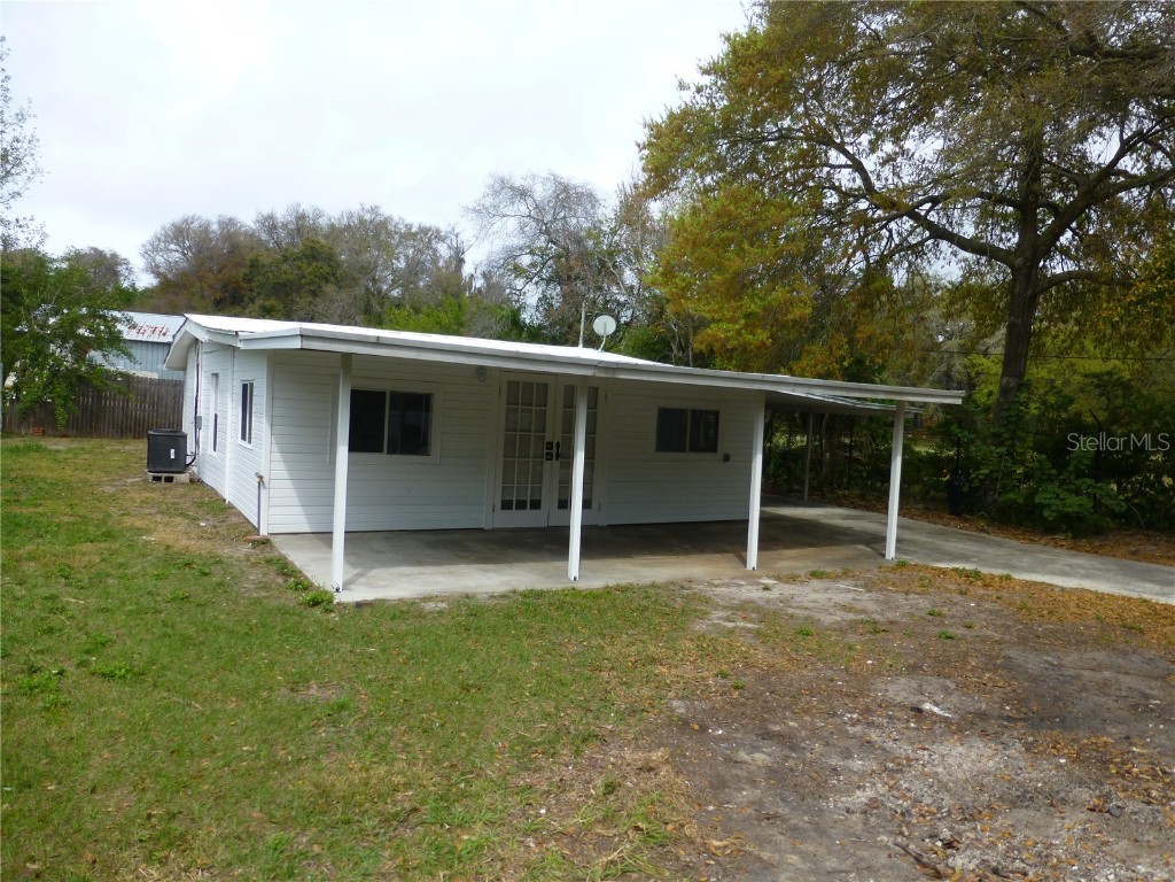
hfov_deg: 71.6
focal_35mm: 24
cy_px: 441
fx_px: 815
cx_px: 588
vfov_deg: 56.8
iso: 100
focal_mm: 4.3
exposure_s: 1/500
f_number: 4
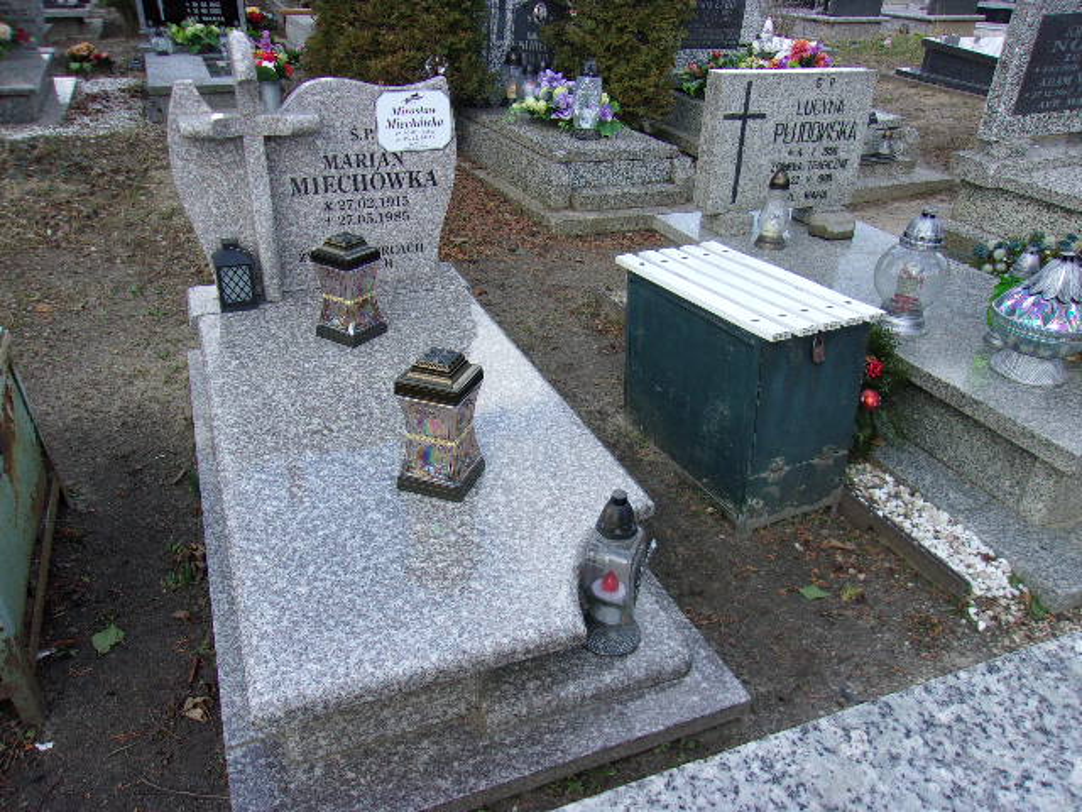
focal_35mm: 27
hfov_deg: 65.3
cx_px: 541
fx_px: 844
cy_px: 406
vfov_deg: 51.4
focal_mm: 4.9
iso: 80
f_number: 3
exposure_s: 1/250
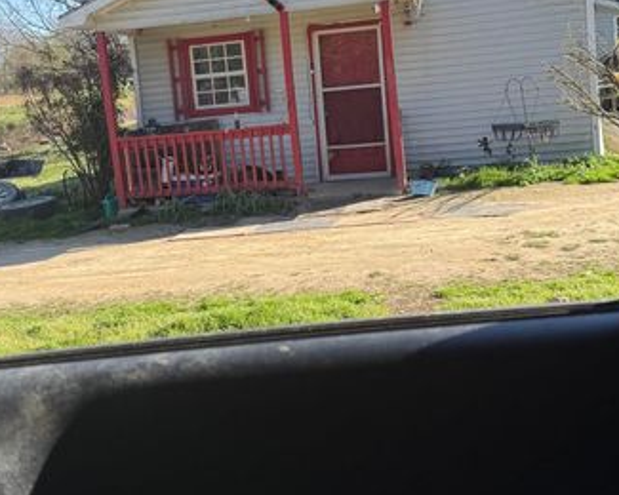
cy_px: 191
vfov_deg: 31.3
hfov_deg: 38.7
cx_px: 269
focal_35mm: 48
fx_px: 879
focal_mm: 6.76
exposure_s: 1/2000
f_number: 1.78
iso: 80
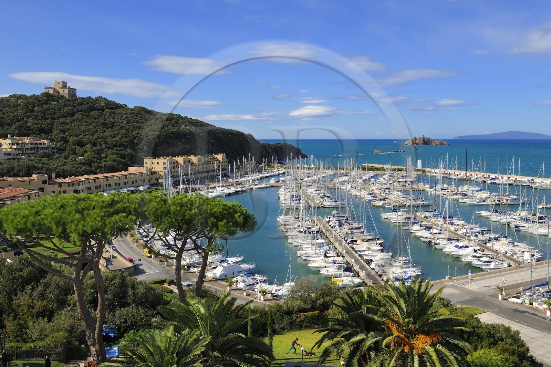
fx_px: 444
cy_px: 184
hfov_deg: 63.7
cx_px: 276
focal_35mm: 29
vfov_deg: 44.9
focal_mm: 29
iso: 200
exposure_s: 1/200
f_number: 13
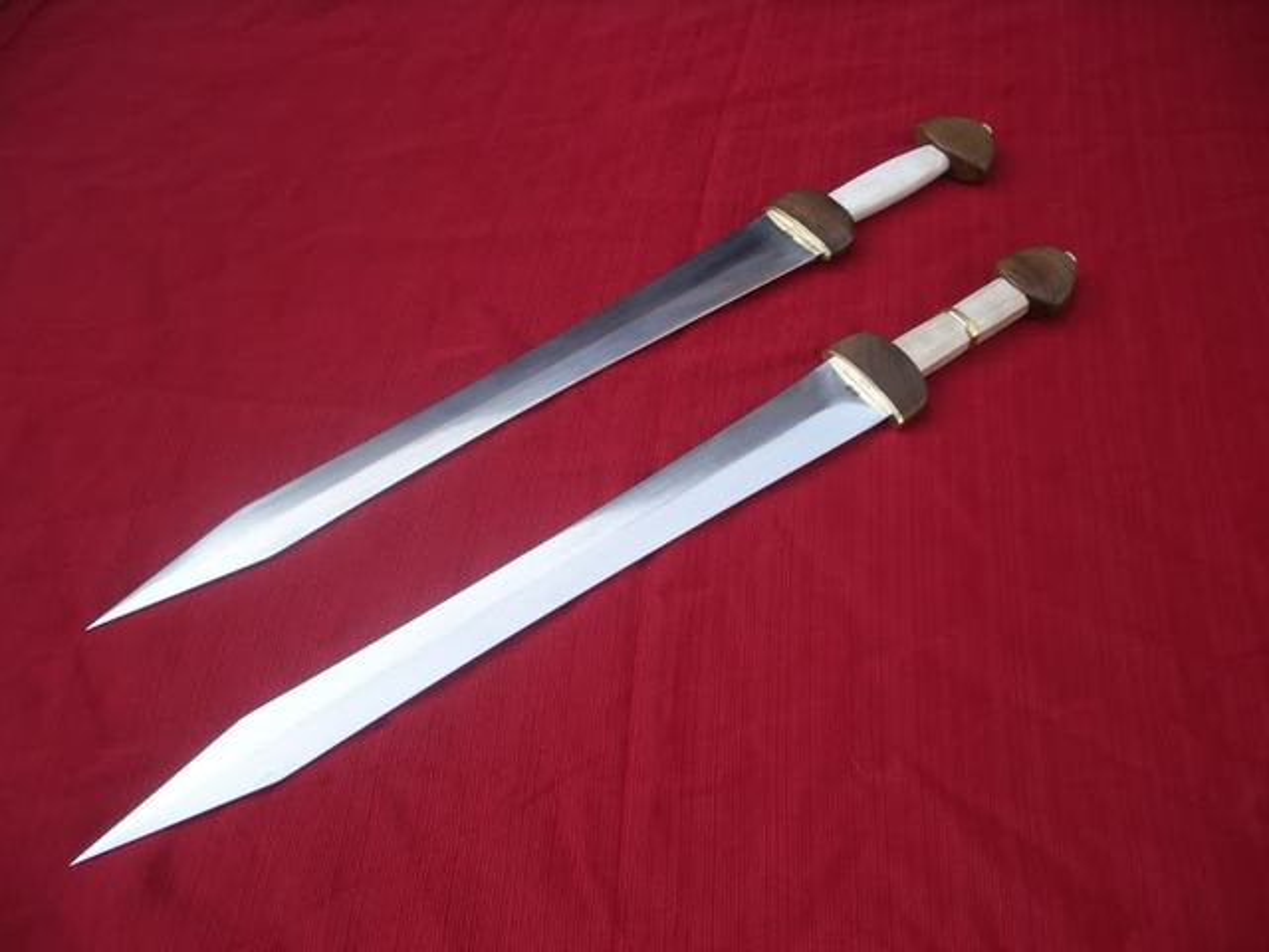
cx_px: 634
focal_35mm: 35
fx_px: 1283
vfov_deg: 40.7
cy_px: 476
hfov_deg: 52.6
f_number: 2.6
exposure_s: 1/125
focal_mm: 5.8
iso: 80
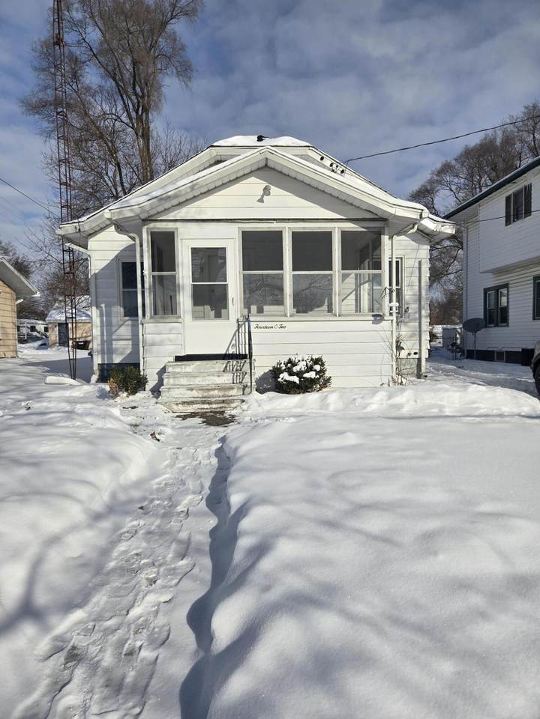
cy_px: 360
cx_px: 270
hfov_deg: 58.9
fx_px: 478
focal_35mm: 23
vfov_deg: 73.9
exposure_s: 1/3967
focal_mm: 5.4
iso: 25
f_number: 1.8
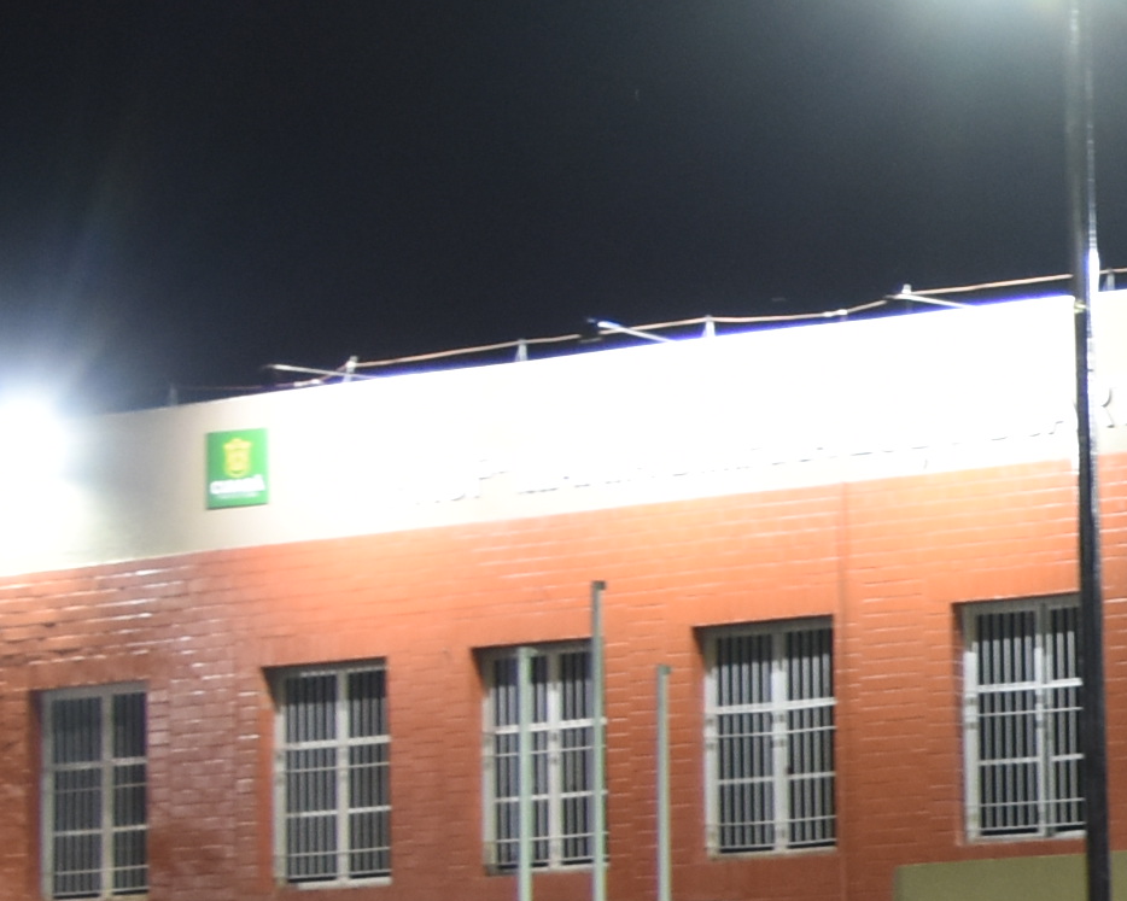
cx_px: 1931
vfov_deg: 13.3
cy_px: 708
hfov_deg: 14.9
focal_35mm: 115
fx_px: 3844
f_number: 2.8
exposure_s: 1/15
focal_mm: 17
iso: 640
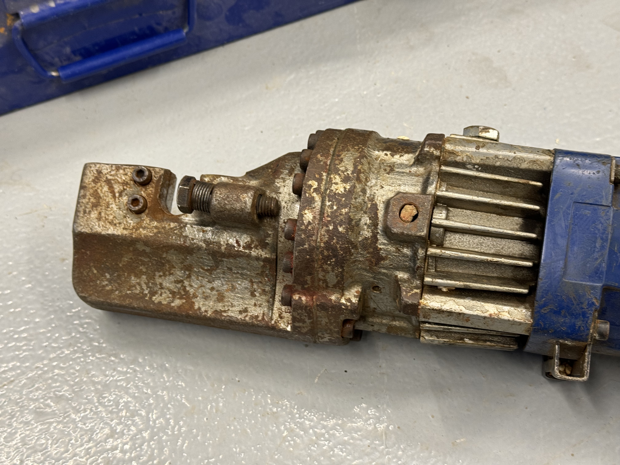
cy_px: 232
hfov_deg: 39.7
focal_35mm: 48
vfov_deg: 30.3
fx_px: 860
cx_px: 310
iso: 64
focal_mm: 6.86
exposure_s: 1/50
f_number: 1.78
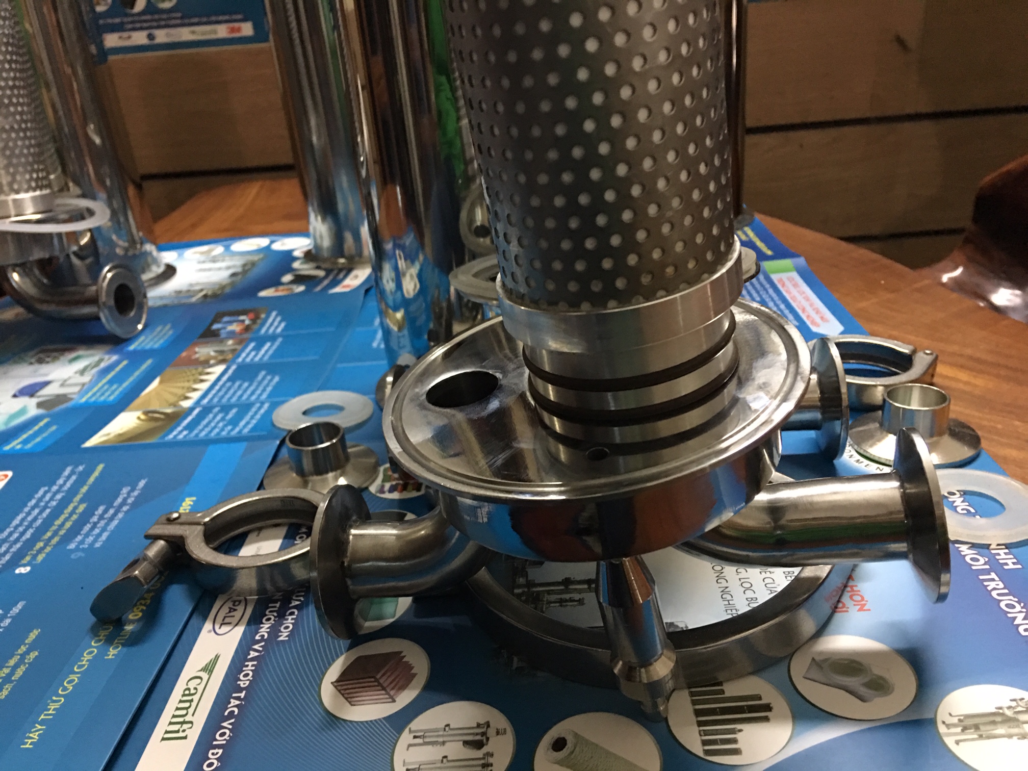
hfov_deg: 61.7
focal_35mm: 29
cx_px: 514
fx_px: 861
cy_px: 386
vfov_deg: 48.2
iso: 125
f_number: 2.2
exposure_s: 1/8
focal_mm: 4.15
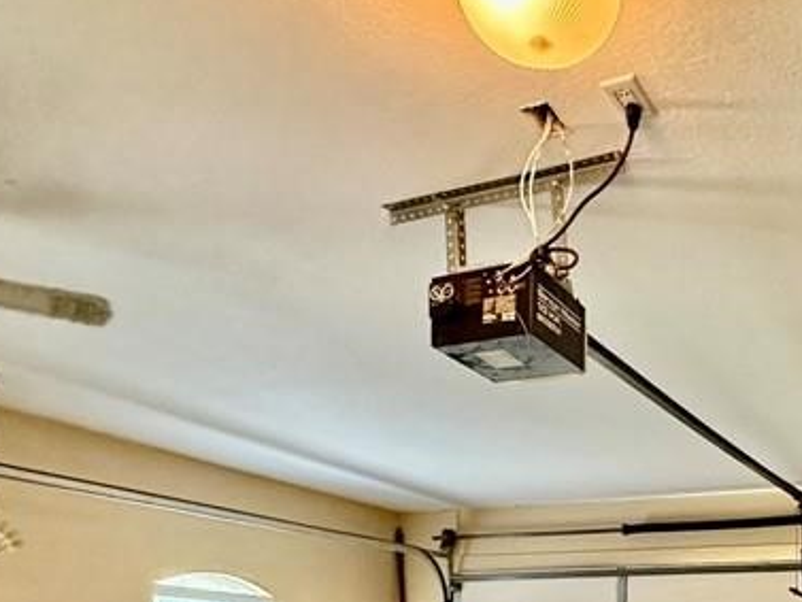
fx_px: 881
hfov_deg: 46.2
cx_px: 651
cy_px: 702
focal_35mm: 38
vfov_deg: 32.1
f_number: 2.2
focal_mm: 2.22
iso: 1000
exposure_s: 1/60
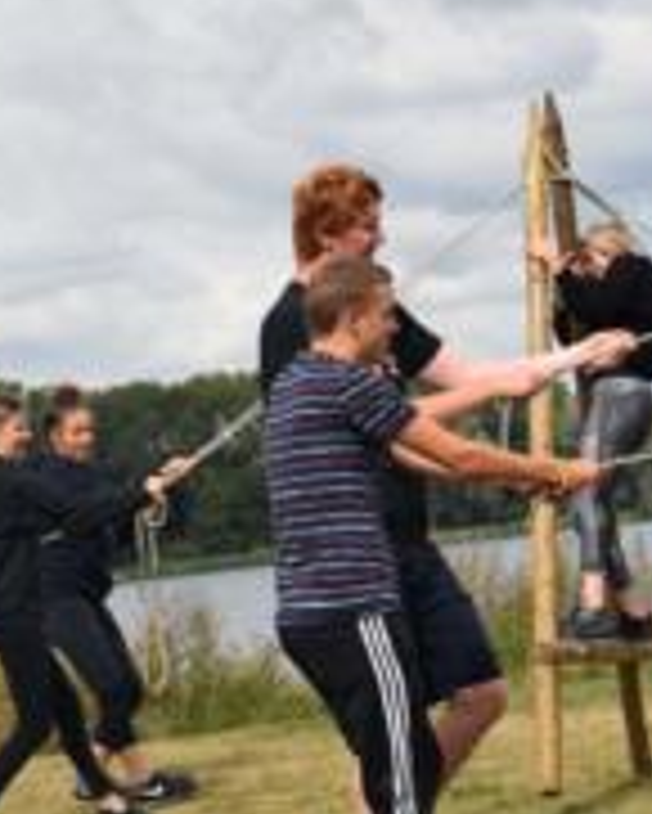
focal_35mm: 132
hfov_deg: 11.5
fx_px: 3181
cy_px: 427
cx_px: 769
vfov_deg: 14.6
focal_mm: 34
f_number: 6.3
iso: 400
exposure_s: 1/1600
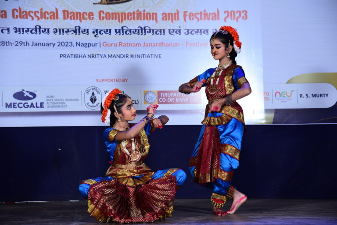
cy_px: 112
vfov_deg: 15.9
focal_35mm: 86
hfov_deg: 23.6
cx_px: 168
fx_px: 805
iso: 320
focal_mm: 86
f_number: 6.3
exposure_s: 1/160
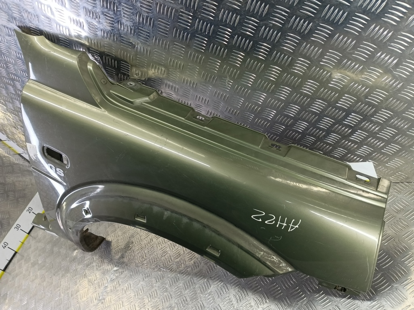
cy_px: 155
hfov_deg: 73.9
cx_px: 207
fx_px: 275
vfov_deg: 58.9
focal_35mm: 23
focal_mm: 4.11
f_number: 1.6
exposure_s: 1/50
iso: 133
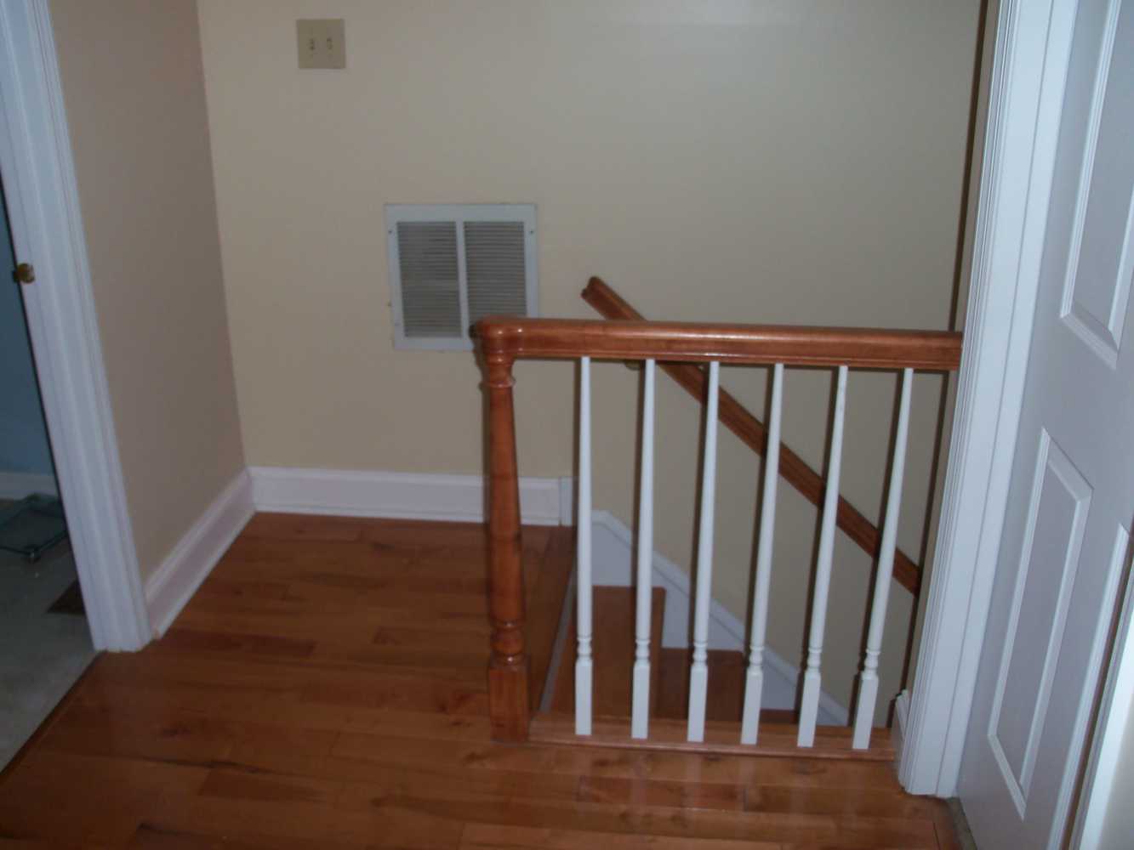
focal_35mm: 35
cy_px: 425
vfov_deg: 40.7
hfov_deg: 52.6
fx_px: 1147
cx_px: 567
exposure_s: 1/30
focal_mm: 6.3
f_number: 3
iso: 64
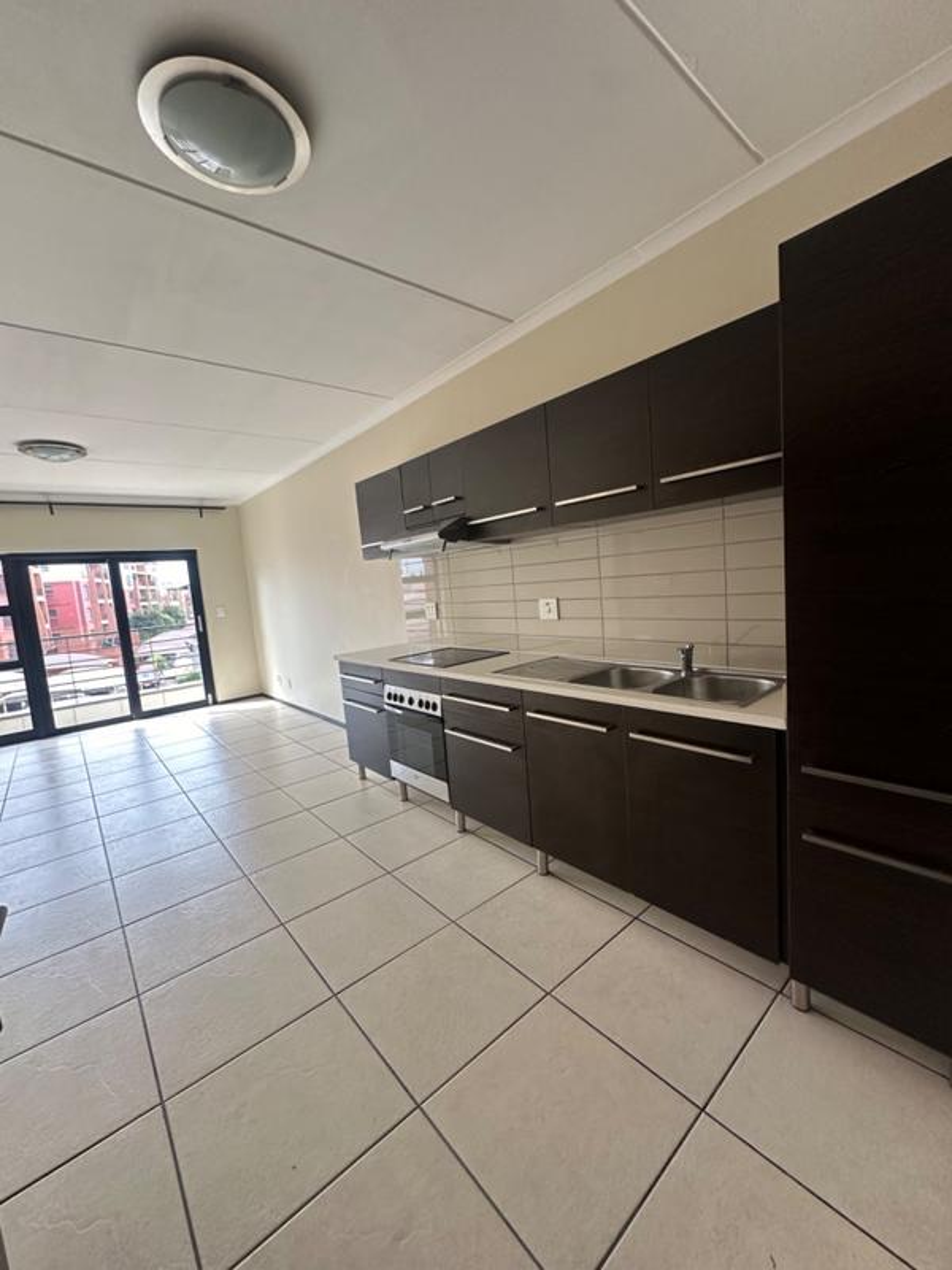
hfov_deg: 85.7
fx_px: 513
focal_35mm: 14
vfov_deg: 102.1
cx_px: 476
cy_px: 635
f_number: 2.2
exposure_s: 1/99
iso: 125
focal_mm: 2.22
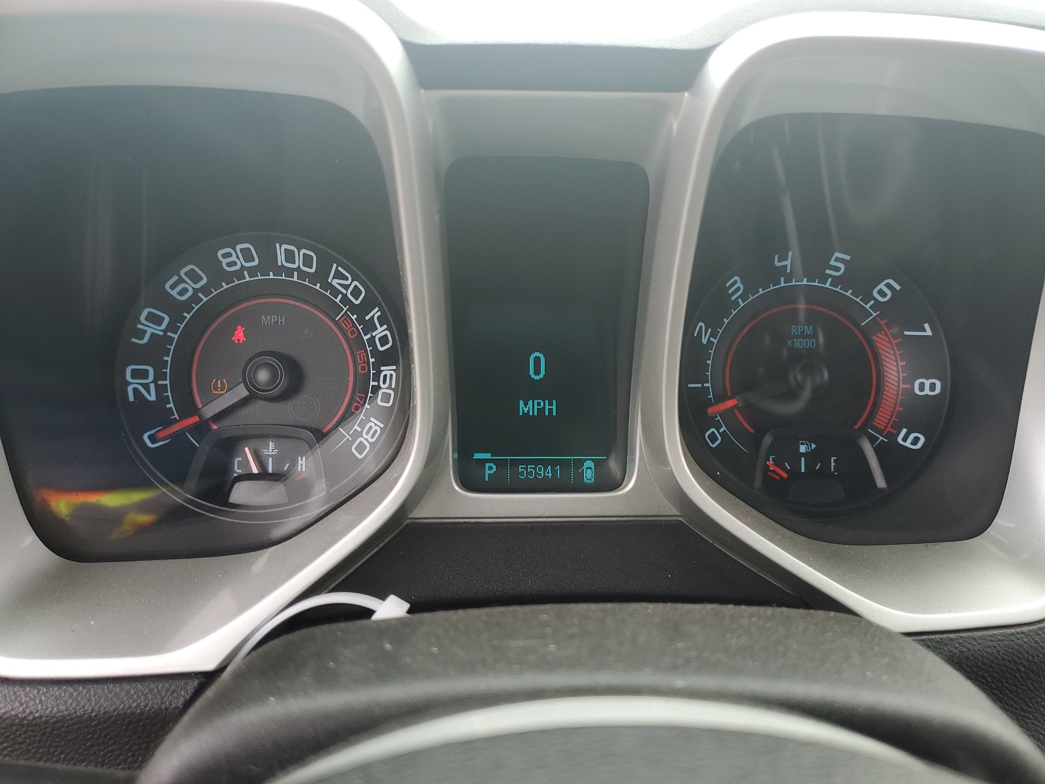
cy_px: 392
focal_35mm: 26
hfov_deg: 67.3
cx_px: 522
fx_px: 785
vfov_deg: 53.1
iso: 50
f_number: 1.5
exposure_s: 1/127
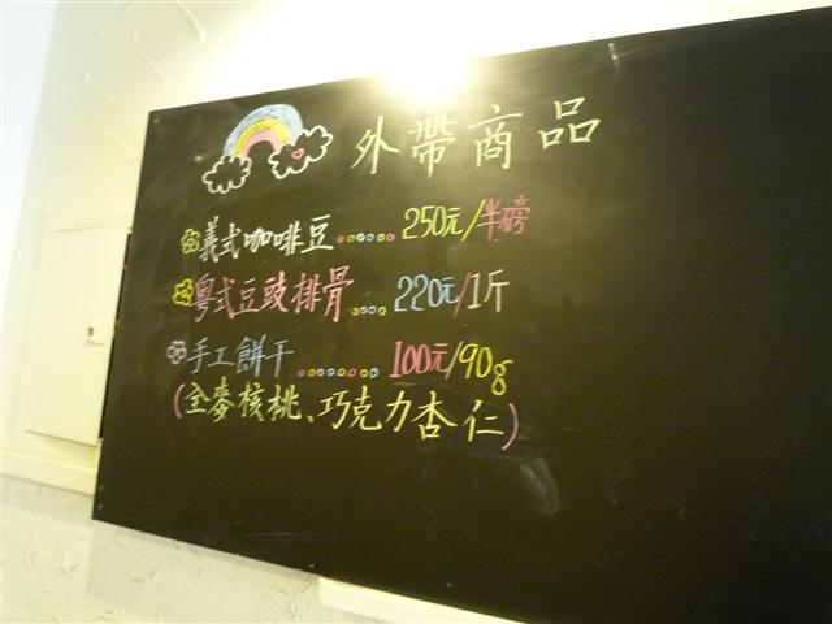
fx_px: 601
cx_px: 416
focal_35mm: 25
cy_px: 312
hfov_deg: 69.4
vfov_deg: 54.9
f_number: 2.8
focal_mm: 4.4
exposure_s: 1/8
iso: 400
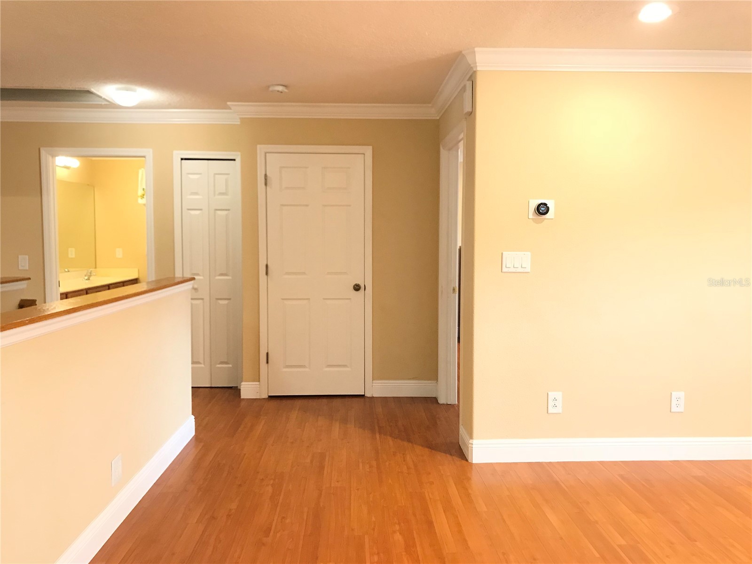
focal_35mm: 28
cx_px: 376
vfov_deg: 49.7
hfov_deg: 63.4
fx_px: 608
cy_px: 282
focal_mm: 3.99
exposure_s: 1/15
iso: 50
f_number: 1.8
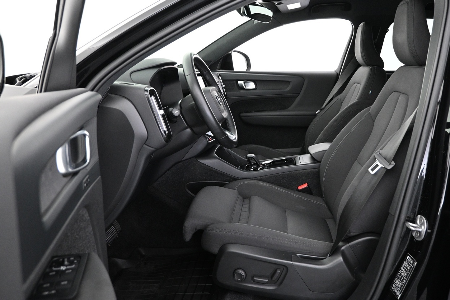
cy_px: 125
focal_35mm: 31
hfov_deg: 59.8
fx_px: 387
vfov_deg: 42.2
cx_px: 269
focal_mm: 16
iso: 1600
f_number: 3.5
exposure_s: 1/20
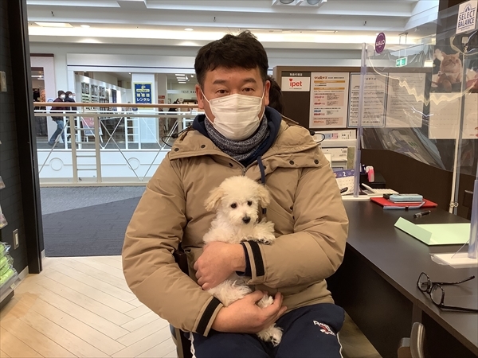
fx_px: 428
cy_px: 179
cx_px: 239
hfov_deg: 58.4
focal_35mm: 31
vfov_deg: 45.4
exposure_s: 1/60
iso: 64
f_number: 2.4
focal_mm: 3.3
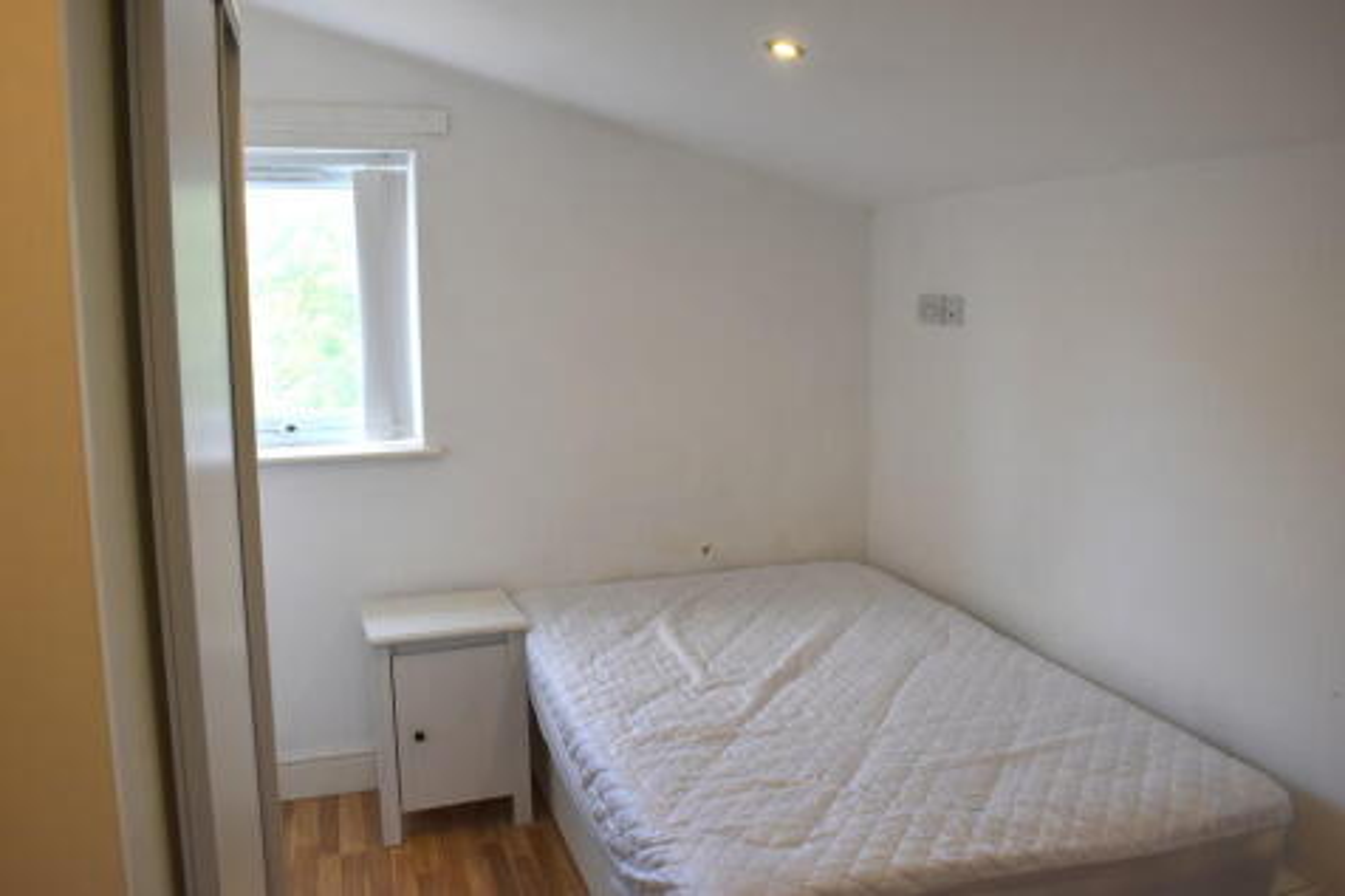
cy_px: 448
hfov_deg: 67.4
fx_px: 1008
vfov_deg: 47.9
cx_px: 672
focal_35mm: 27
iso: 400
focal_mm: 18
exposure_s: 1/100
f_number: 5
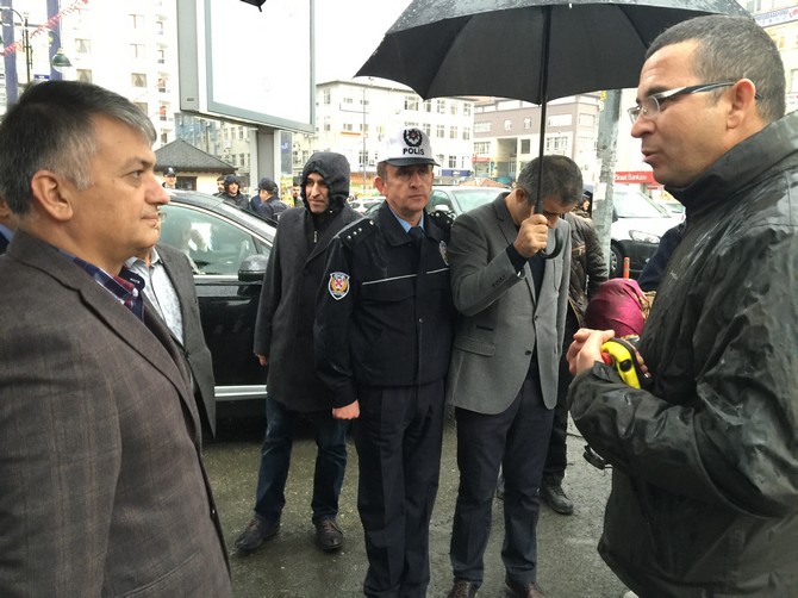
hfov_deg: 61.7
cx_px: 399
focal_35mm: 29
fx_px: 668
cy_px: 299
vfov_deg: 48.2
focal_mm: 4.15
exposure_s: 1/10
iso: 100
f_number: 2.2
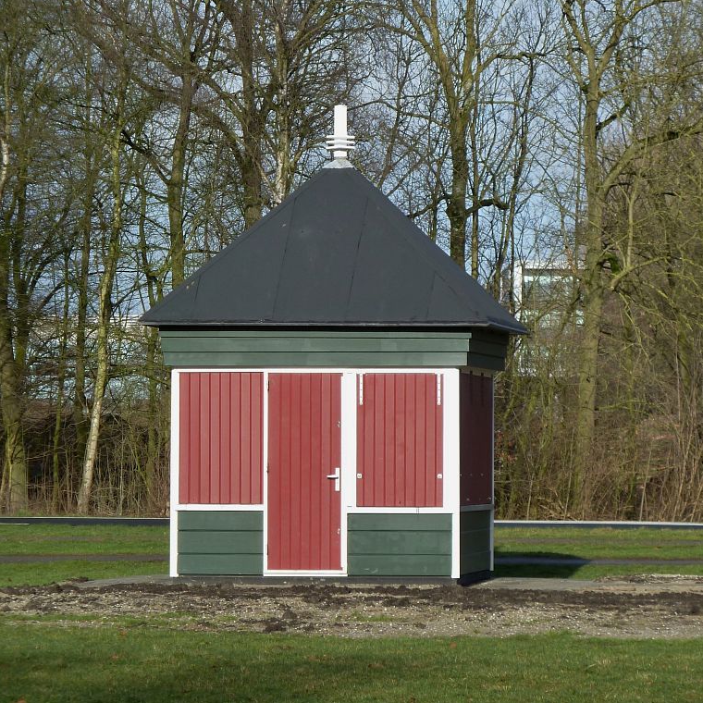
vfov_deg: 10.7
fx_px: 3745
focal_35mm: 163
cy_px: 353
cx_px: 339
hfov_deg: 10.7
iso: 80
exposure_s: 1/250
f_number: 4.5
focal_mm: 22.5
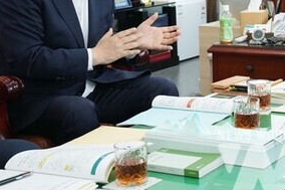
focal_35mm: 95
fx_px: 752
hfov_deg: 21.1
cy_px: 14
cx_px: 247
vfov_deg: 14.2
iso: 3200
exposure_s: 1/200
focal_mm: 45
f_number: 6.3
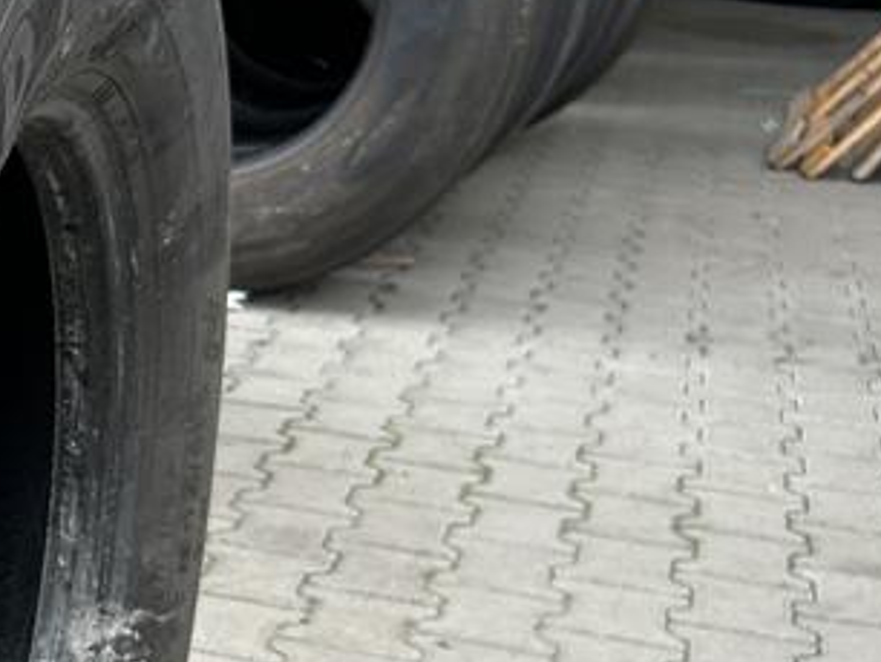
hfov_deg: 19.7
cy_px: 607
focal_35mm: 87
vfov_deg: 16.7
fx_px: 2216
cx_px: -415
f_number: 1.5
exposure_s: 1/769
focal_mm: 5.7
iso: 50
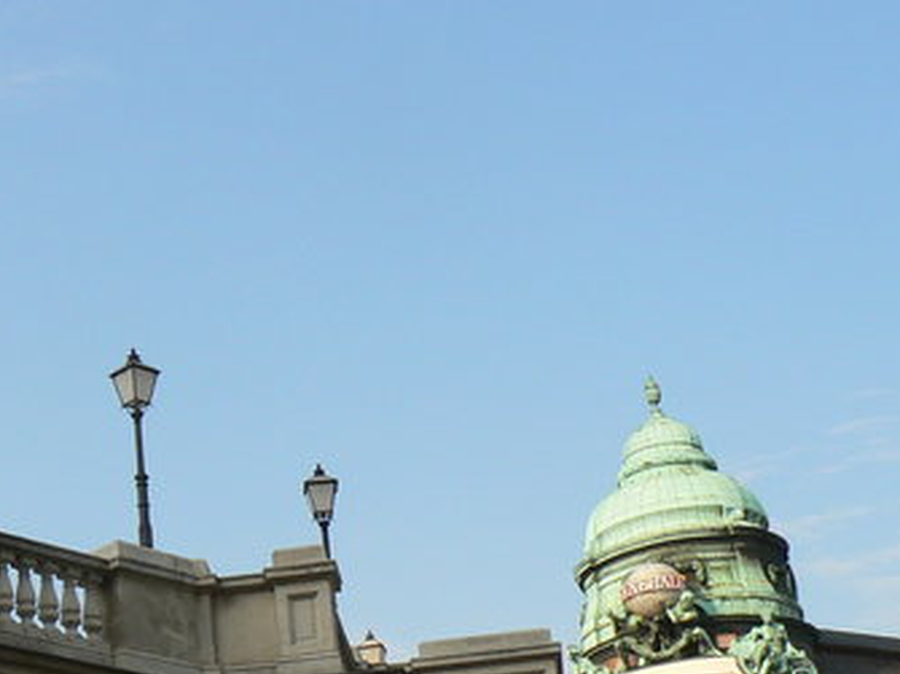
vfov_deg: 17.1
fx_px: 2235
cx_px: -113
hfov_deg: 21.5
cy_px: 483
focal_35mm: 86
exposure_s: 1/400
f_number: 5.6
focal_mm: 6
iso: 80
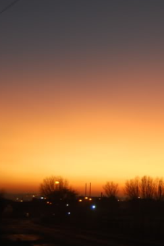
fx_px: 614
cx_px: 213
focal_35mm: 90
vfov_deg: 22.5
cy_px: 166
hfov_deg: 14.6
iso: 400
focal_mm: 28
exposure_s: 1/30
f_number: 4.2
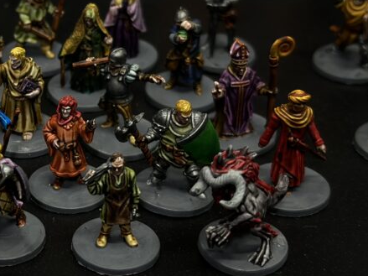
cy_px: 103
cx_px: 5
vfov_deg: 13.2
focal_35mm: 112
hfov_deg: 17.2
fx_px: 1190
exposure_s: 1/121
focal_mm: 6.86
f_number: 1.78
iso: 64
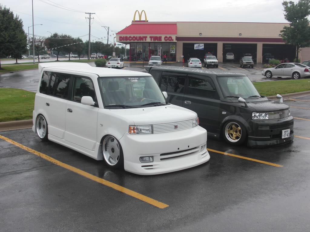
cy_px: 116
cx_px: 155
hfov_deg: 43.9
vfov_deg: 33.6
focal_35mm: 43
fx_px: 385
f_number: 3.1
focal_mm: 7.6
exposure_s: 1/640
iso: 50
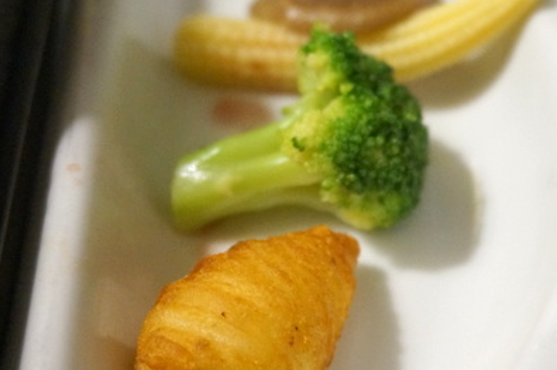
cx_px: 371
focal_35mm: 61
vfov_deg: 22.2
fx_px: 939
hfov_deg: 32.8
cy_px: 214
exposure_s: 1/60
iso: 3200
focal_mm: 25
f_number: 4.5
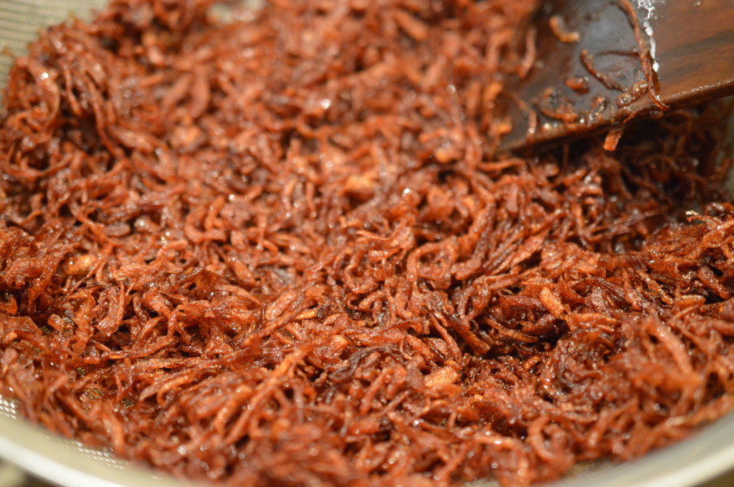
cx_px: 367
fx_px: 1222
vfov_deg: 22.6
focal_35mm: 60
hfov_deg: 33.4
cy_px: 244
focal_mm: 40
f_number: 3
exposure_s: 1/60
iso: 3200
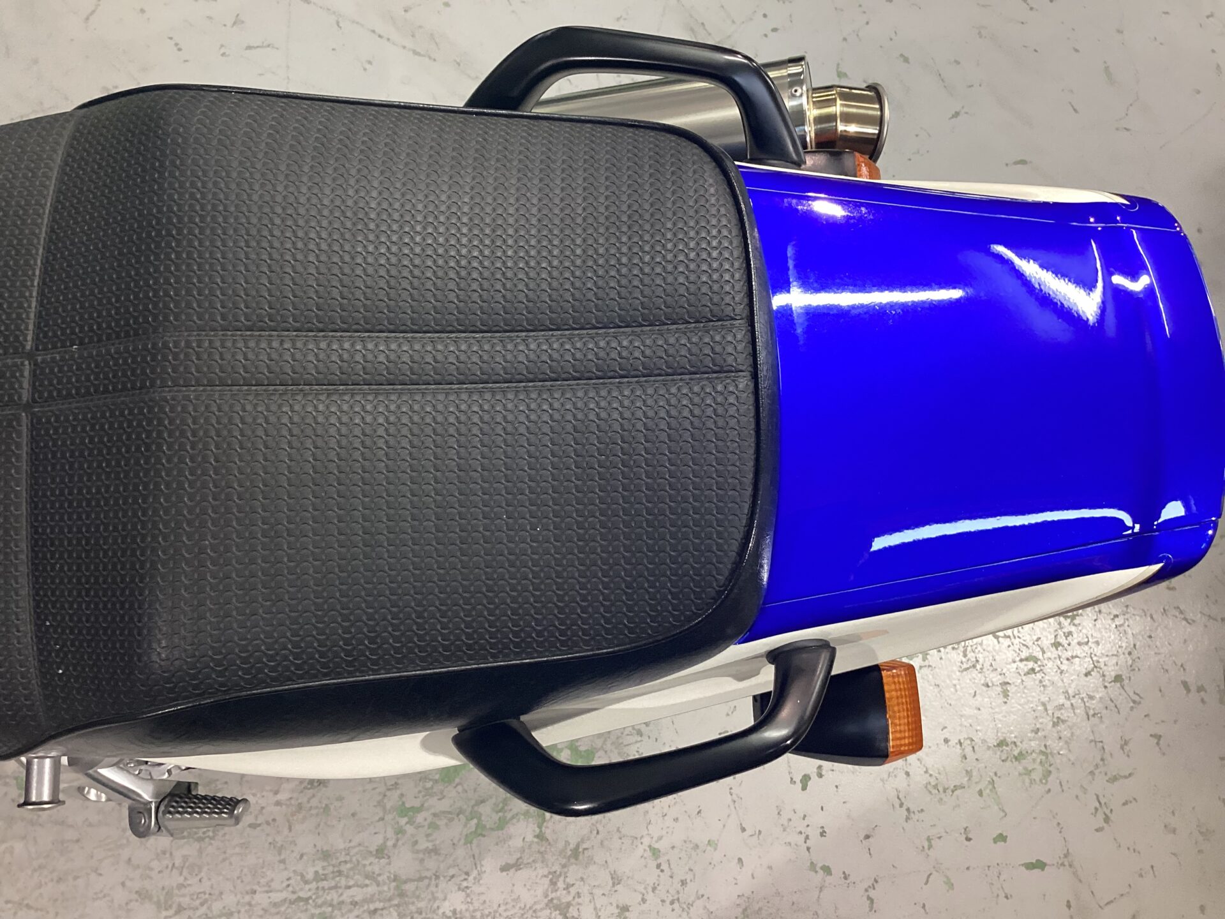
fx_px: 1097
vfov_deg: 45.4
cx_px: 612
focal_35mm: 31
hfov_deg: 58.4
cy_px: 460
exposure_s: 1/60
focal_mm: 3.3
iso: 125
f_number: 2.4
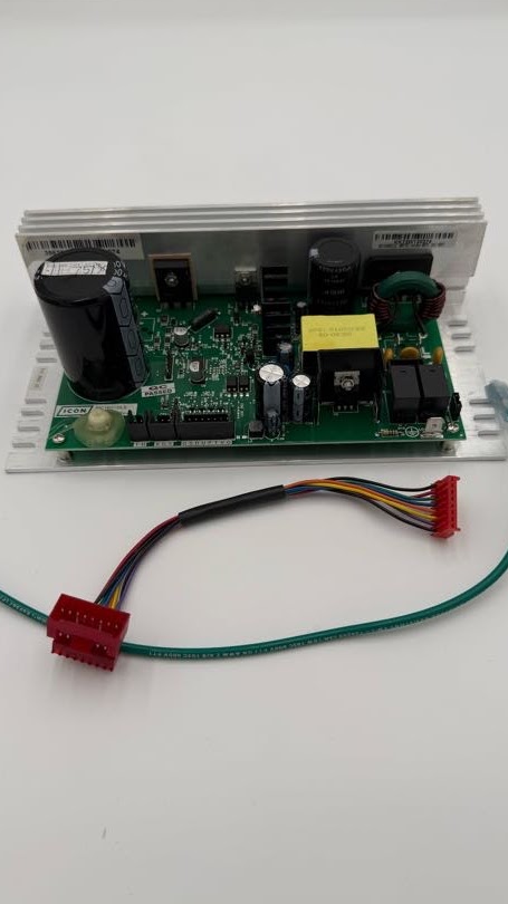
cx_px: 270
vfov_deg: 69.9
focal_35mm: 27
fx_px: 647
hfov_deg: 42.8
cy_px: 442
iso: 80
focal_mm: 6.76
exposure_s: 1/2370
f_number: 1.78
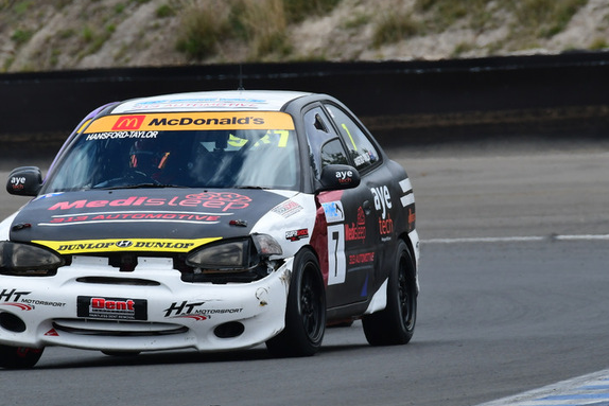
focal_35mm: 940
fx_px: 15905
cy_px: 162
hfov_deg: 2.2
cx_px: 263
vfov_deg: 1.5
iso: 500
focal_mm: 450
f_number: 11
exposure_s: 1/640
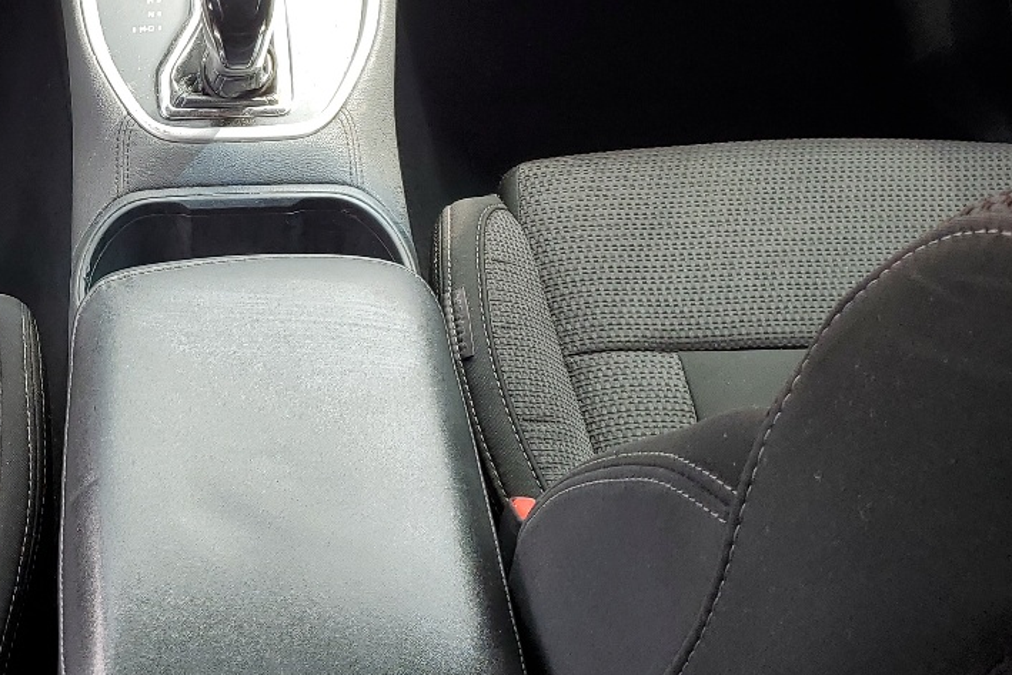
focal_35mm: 61
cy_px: 146
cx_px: 116
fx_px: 1715
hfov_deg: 31.5
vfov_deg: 22.0
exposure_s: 1/141
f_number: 1.5
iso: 50
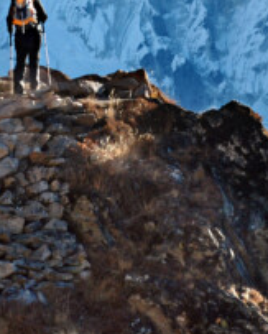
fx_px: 3686
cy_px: -39
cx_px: 86
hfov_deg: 4.2
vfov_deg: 5.2
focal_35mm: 373
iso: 200
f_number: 5.6
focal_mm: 75
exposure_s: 1/320
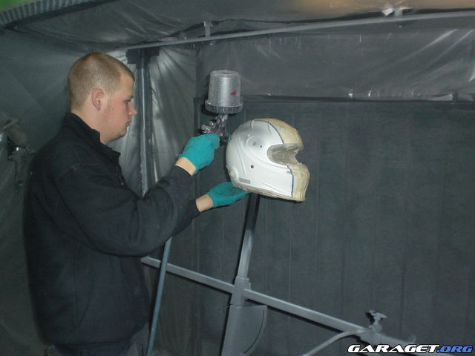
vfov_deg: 39.7
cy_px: 178
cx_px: 238
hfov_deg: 51.4
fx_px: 494
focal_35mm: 36
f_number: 3.1
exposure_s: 1/60
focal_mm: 6.3
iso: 200
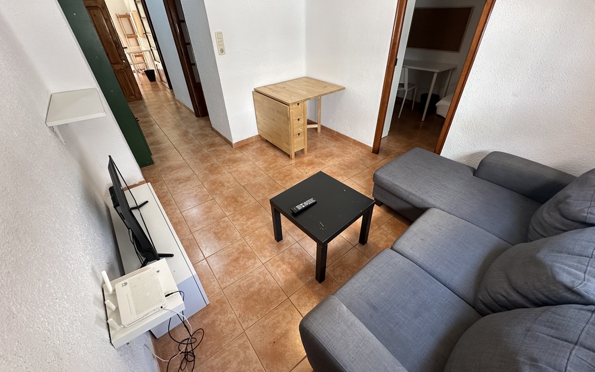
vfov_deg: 74.7
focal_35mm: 15
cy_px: 174
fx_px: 243
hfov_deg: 101.5
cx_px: 296
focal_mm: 2.22
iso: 200
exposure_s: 1/99
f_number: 2.2
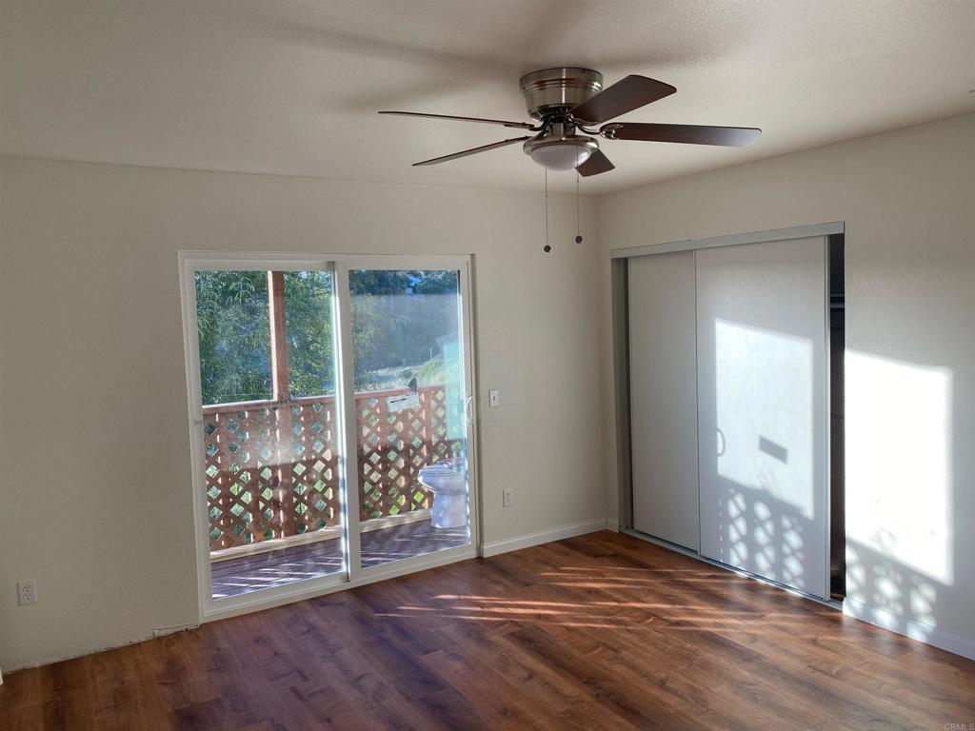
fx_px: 732
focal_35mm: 26
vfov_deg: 53.1
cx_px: 488
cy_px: 366
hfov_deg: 67.3
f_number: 1.8
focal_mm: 4.25
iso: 50
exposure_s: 1/122
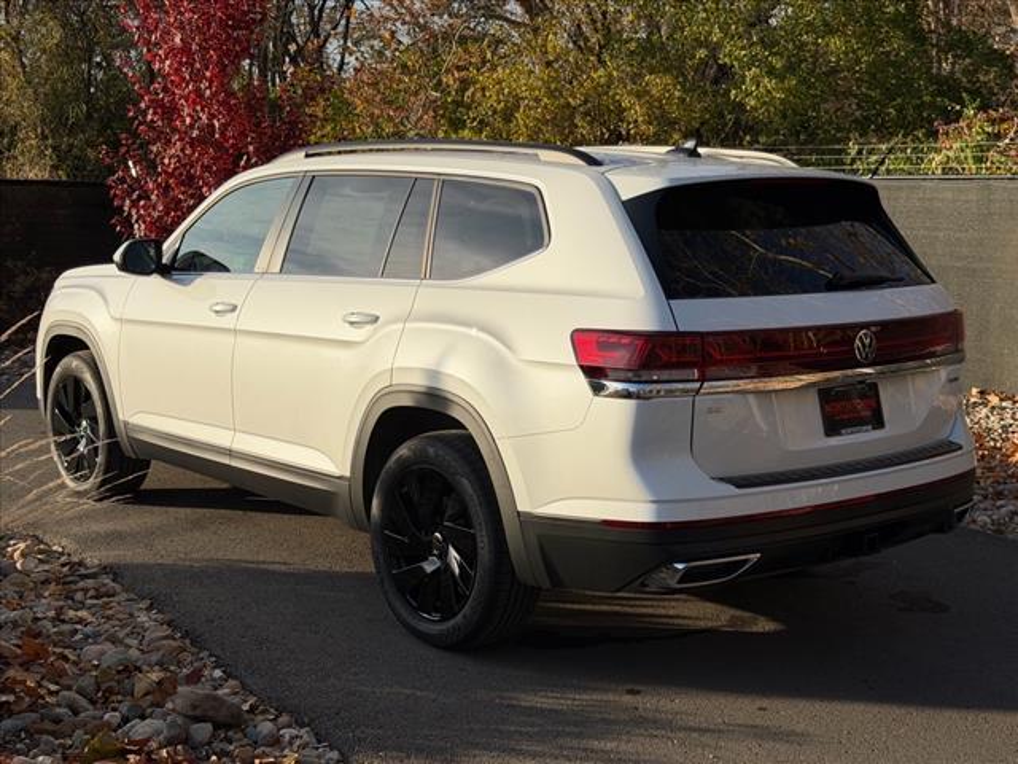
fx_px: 1412
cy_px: 382
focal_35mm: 48
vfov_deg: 30.3
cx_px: 509
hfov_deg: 39.7
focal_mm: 6.76
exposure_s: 1/6024
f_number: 1.78
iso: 64
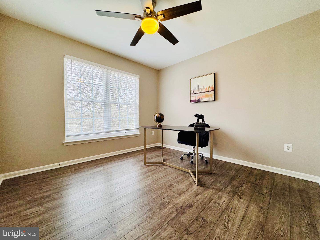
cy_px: 120
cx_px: 160
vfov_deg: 85.7
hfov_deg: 102.1
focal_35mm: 14
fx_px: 129
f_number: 2.2
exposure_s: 1/120
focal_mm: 2.22
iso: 200
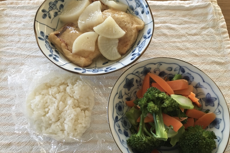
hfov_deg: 60.3
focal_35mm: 31
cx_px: 114
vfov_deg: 42.3
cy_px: 71
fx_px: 198
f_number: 2.2
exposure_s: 1/24
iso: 200
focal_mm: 4.15
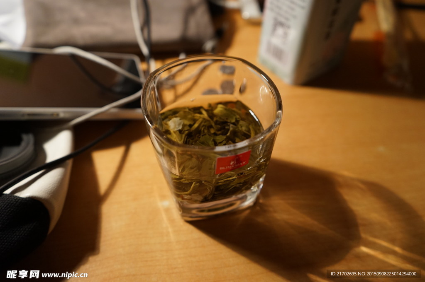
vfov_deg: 44.9
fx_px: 342
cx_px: 212
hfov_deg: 63.7
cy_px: 141
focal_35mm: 29
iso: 2000
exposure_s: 1/60
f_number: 4
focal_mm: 29
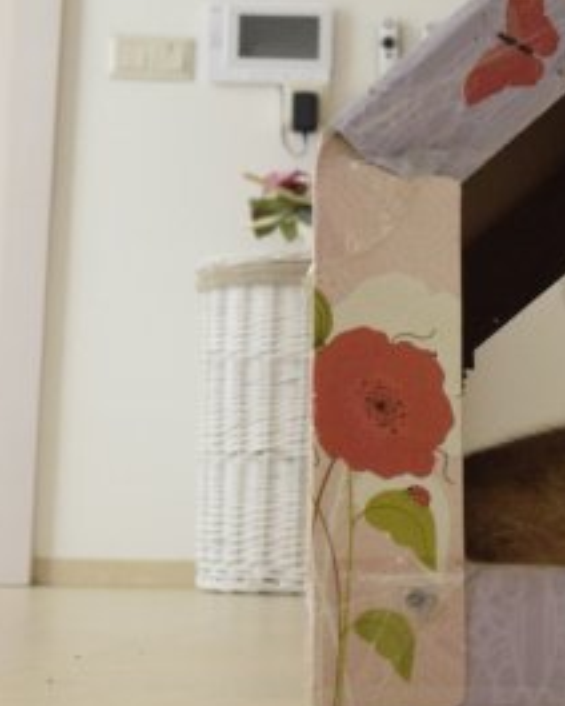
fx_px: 1630
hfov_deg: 19.0
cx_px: 584
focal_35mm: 78
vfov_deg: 24.4
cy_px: 368
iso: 6400
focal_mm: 24
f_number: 5.6
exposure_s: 1/1250
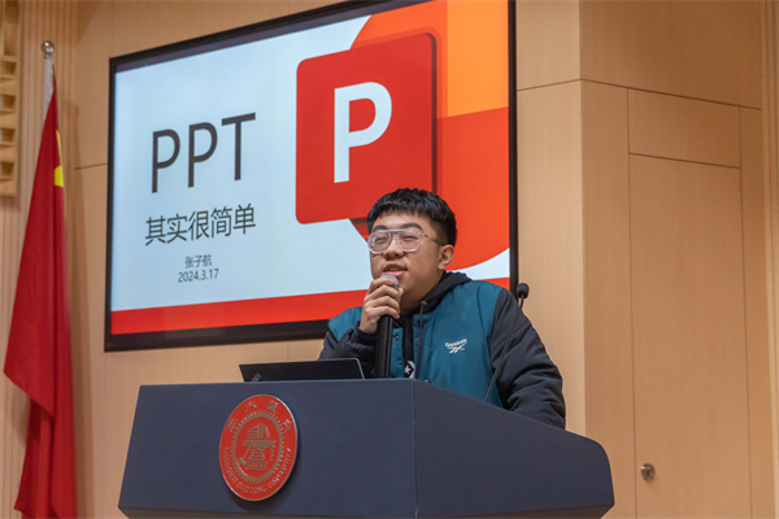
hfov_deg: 27.0
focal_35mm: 75
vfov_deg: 18.2
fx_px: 1623
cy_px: 260
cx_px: 390
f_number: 5
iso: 3200
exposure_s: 1/160
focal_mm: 50
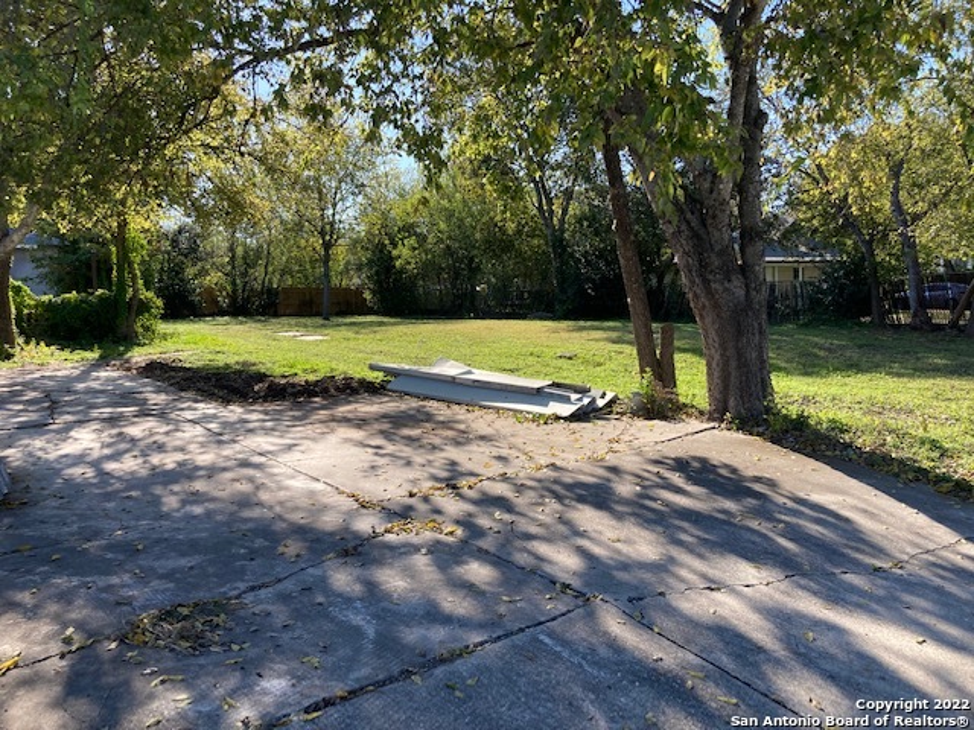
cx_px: 487
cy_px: 365
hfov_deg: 63.4
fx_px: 788
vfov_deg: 49.7
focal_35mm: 28
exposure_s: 1/666
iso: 20
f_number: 1.8
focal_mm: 3.99
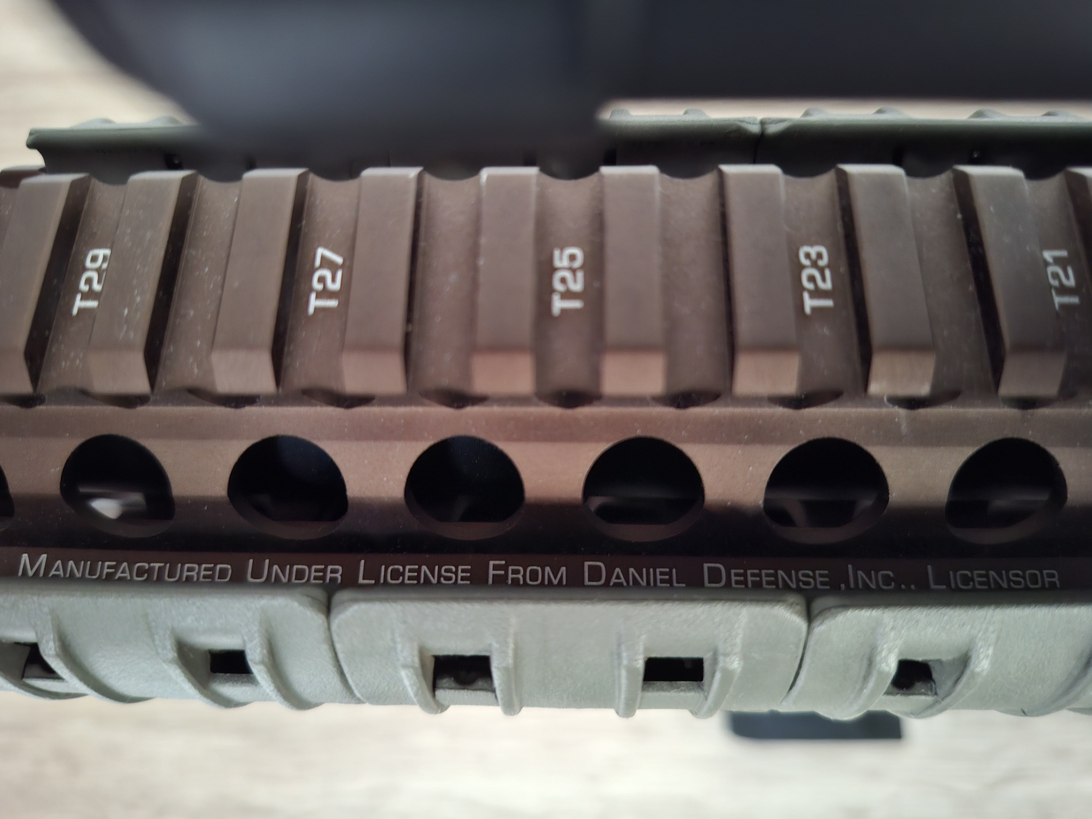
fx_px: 726
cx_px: 546
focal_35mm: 23
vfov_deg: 58.9
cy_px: 410
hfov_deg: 73.9
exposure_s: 1/20
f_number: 1.8
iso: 1000
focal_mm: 5.54
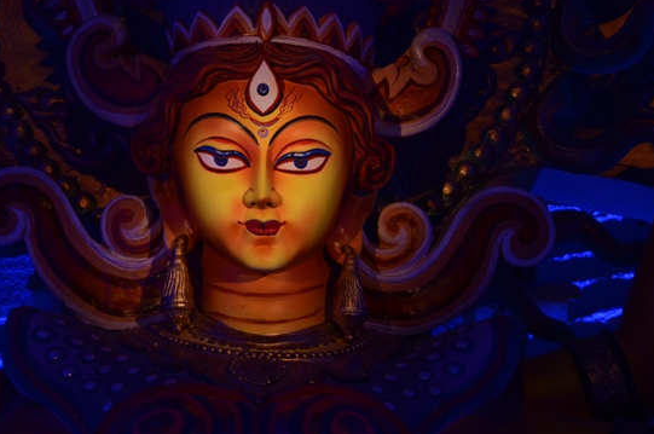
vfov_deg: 5.9
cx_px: 266
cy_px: 181
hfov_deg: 8.9
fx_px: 4222
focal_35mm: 233
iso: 500
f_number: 5.6
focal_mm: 105
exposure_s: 1/60
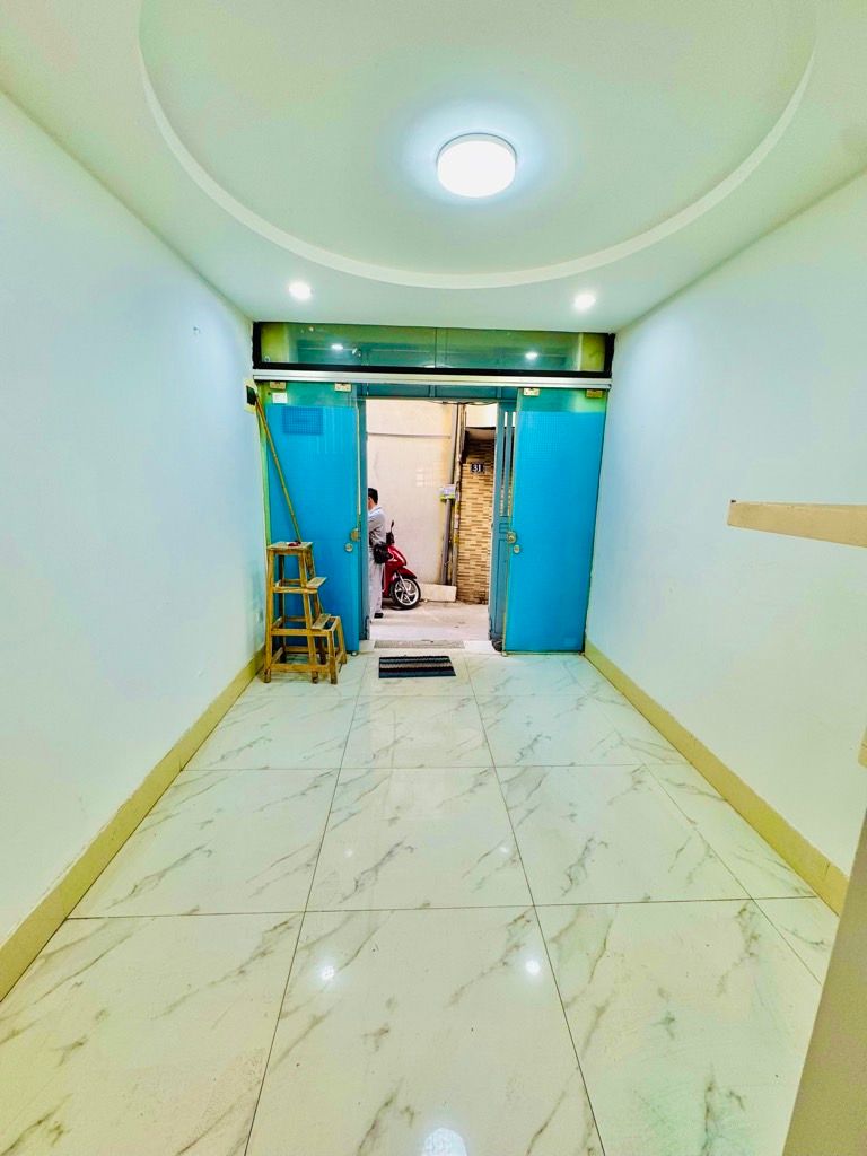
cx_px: 434
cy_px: 578
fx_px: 468
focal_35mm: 14
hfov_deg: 85.7
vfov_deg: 102.1
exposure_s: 1/100
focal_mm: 2.22
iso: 80
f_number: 2.2
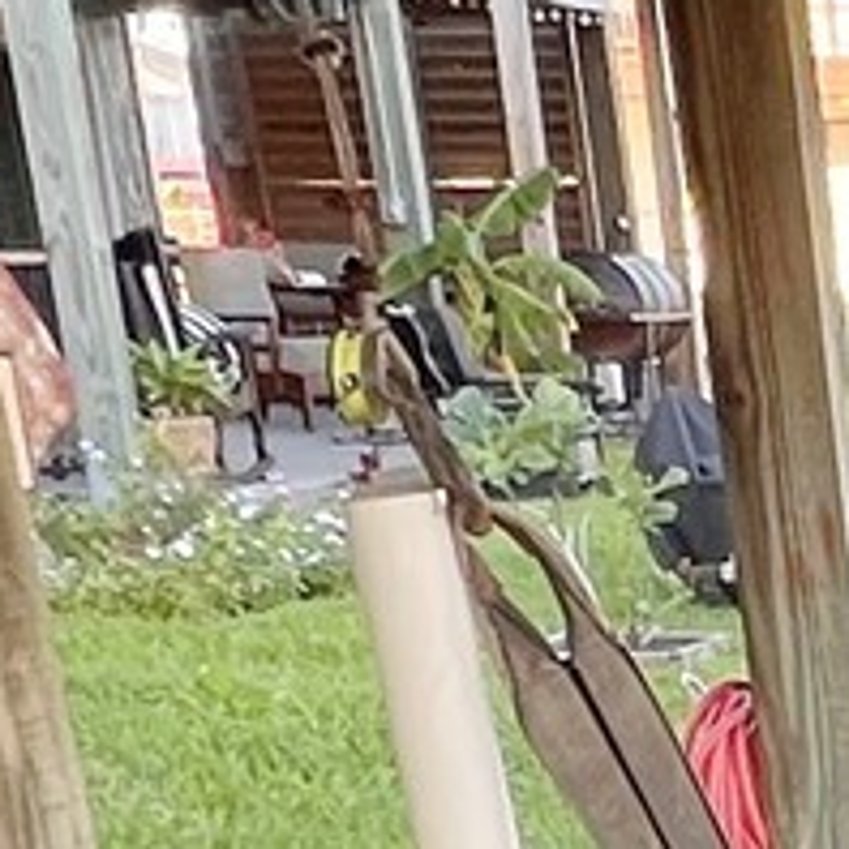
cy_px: 1814
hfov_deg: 12.5
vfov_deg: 12.5
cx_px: 1797
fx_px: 3302
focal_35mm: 119
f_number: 1.8
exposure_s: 1/99
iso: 32
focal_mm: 1.57
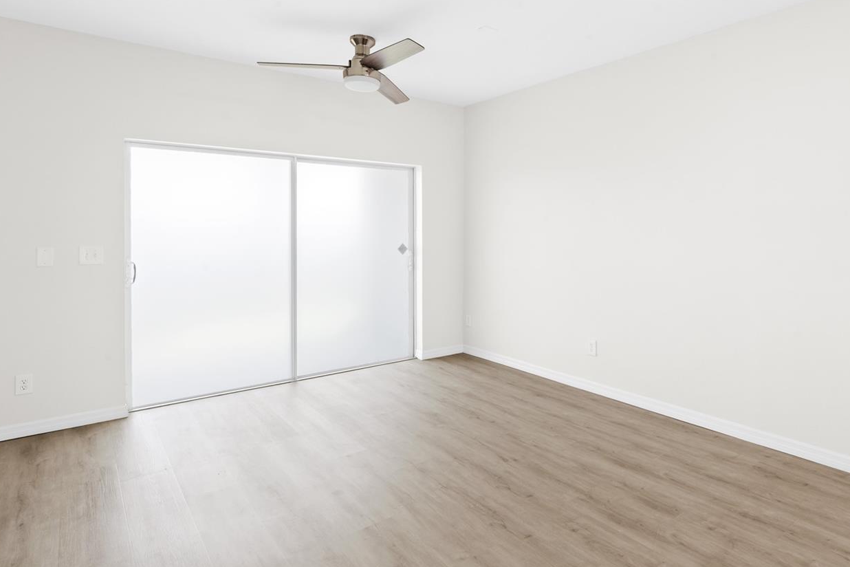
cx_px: 508
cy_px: 225
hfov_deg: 77.7
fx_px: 519
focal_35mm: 22
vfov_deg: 56.8
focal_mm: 17
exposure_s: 1/2
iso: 125
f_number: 13
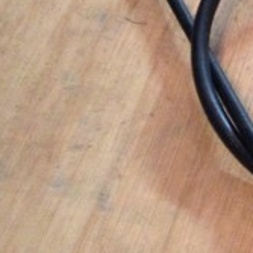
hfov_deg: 14.3
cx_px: 401
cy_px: 102
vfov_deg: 15.5
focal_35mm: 112
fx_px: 926
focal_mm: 4.12
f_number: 2.4
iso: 320
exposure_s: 1/15
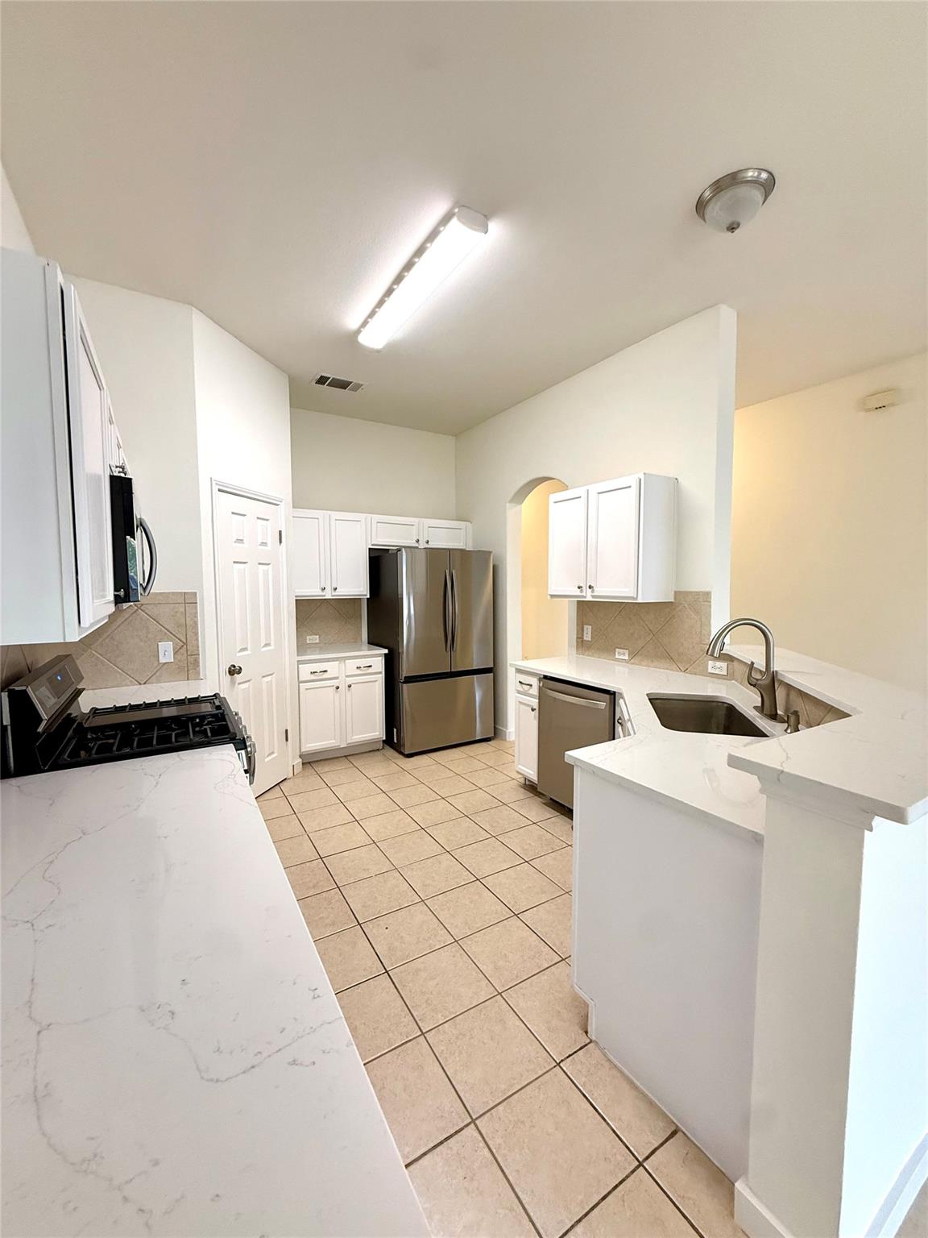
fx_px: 500
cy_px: 619
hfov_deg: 85.7
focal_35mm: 14
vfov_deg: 102.1
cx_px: 464
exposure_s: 1/120
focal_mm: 2.22
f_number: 2.2
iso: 250
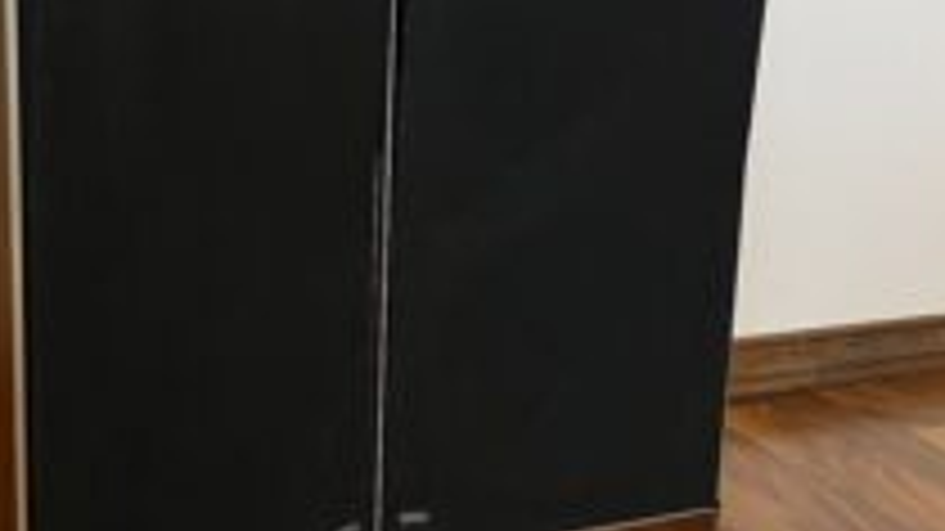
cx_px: 306
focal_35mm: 54
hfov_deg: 38.0
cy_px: 202
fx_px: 1353
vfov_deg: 22.2
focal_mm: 5.1
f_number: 1.6
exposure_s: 1/33
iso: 500
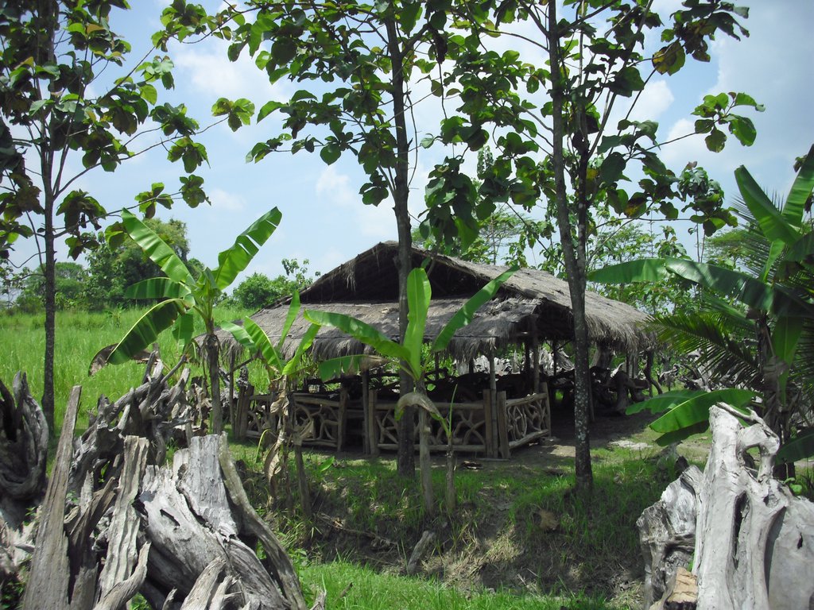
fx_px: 894
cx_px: 407
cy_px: 305
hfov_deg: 49.0
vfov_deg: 37.7
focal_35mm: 38
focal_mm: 6.2
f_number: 8
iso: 100
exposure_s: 1/250
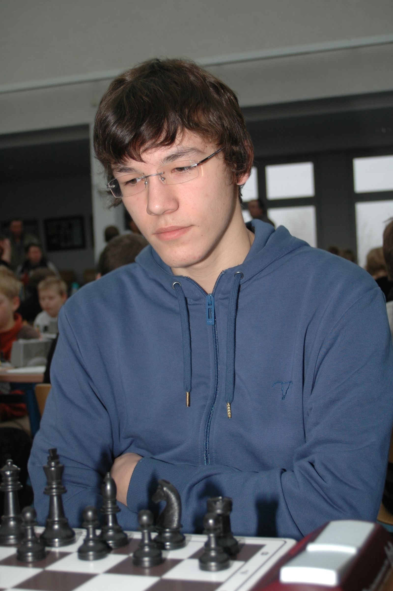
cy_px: 296
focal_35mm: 60
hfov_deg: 22.6
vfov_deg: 33.4
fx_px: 984
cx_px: 196
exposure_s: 1/60
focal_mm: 40
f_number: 5.3
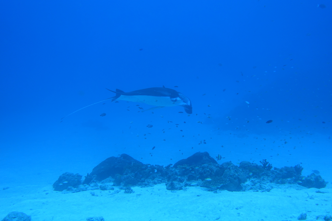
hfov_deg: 47.4
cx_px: 166
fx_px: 378
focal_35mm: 41
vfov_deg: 32.6
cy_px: 110
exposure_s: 1/50
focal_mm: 14.9
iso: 125
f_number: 2.8
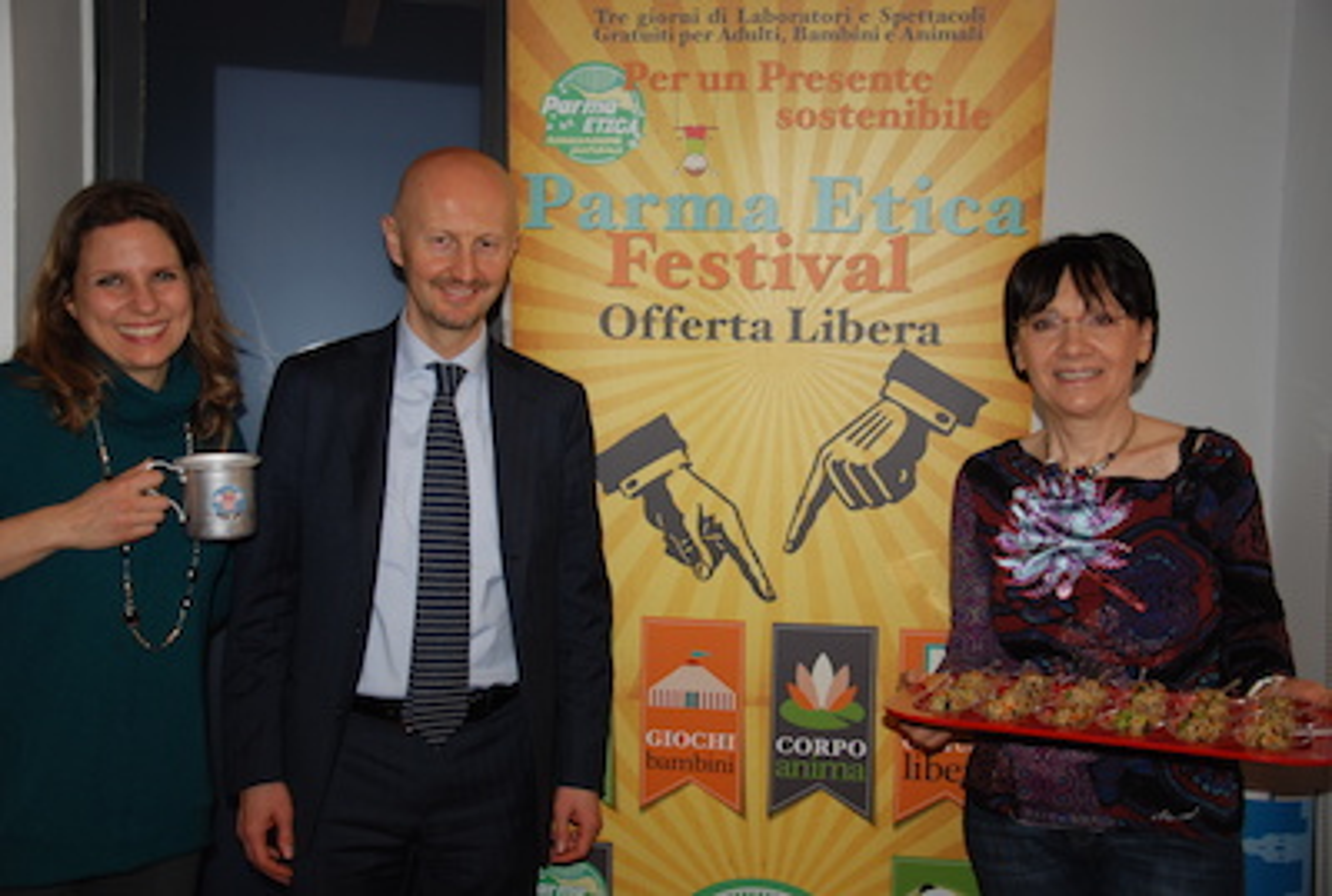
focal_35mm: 39
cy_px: 448
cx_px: 666
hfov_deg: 49.4
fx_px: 1447
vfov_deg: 34.4
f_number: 4
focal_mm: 26
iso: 200
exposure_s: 1/60
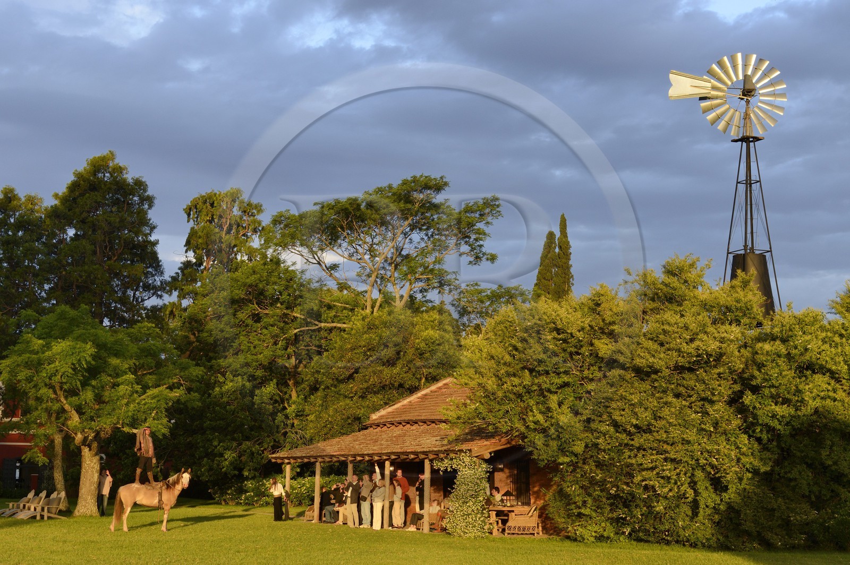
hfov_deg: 33.4
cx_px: 425
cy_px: 282
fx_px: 1415
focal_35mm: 60
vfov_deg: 22.6
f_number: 11
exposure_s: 1/100
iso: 800
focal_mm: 60
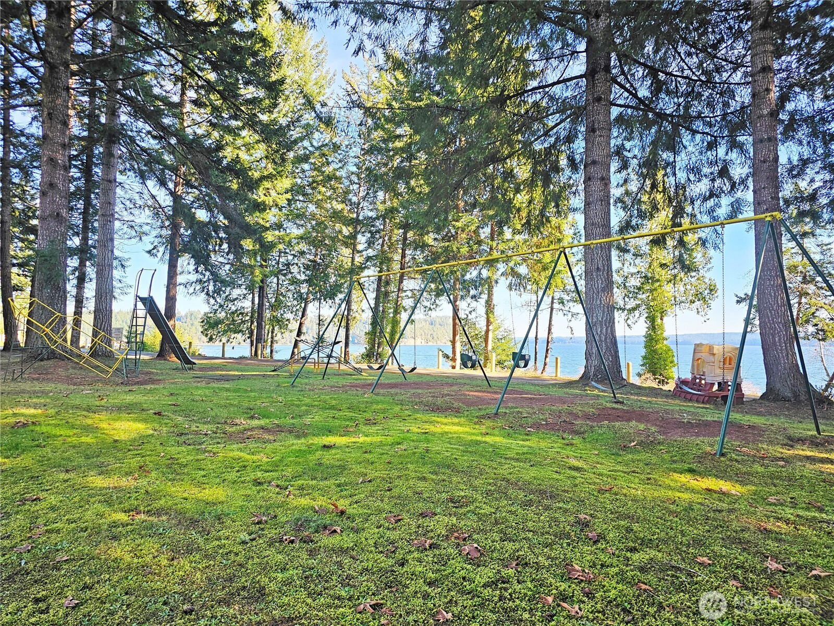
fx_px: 554
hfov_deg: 73.9
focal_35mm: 23
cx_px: 417
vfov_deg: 58.9
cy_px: 313
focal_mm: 6.3
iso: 25
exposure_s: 1/180
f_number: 1.7
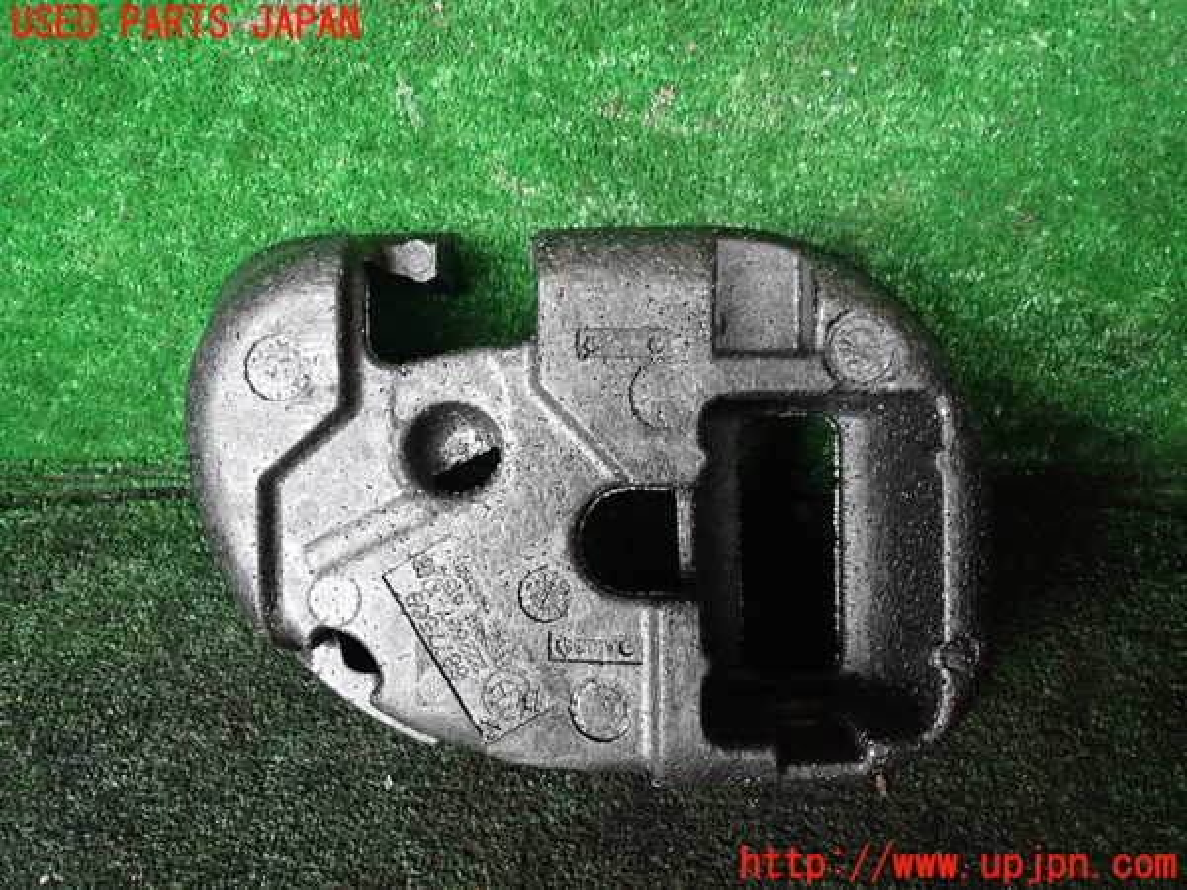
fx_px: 1029
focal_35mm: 30
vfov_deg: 46.8
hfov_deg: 60.0
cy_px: 445
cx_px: 594
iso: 800
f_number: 2.3
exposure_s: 1/30
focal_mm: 5.4
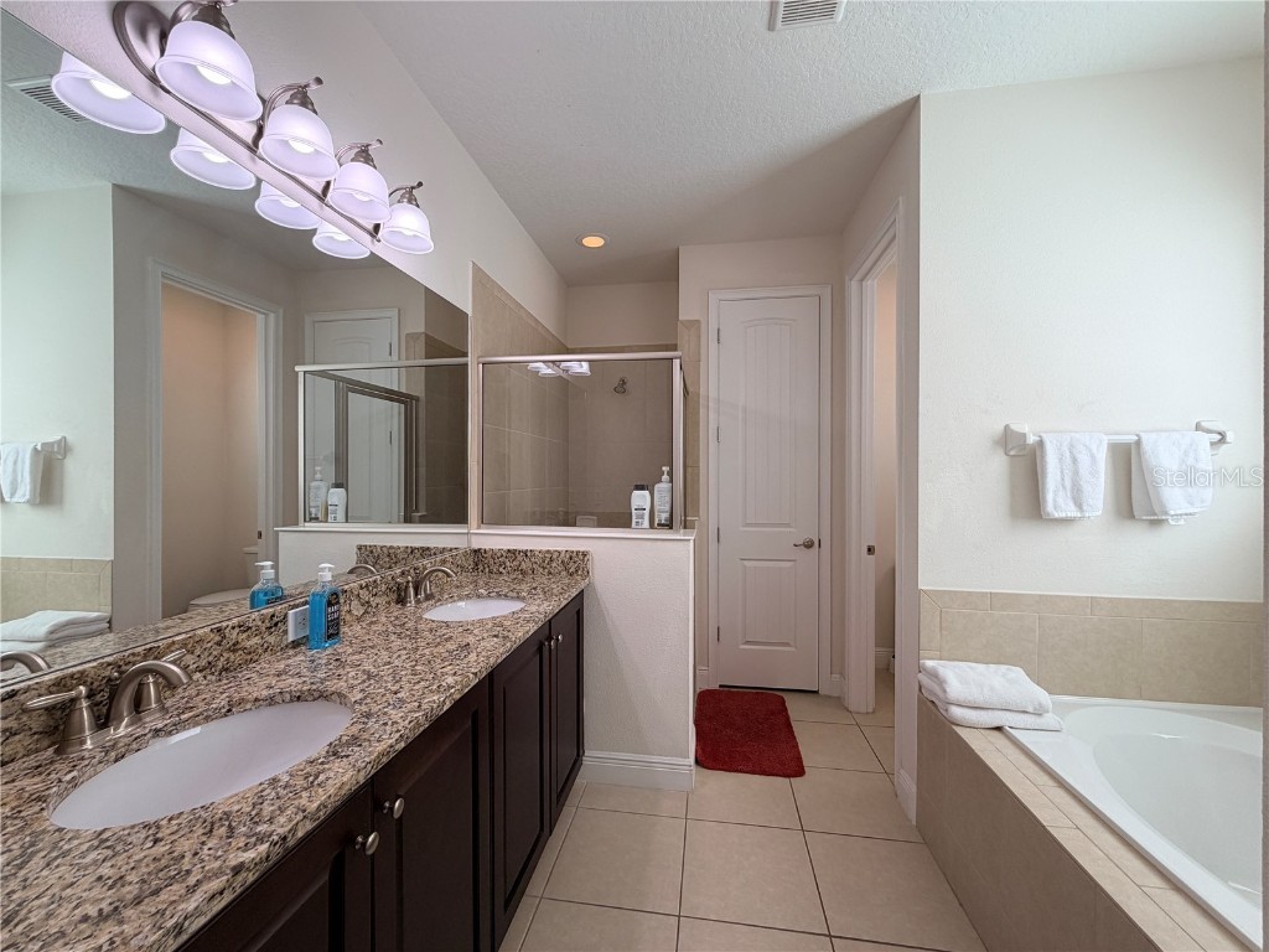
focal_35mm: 14
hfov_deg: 102.1
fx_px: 513
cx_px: 634
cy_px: 476
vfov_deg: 85.7
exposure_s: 1/120
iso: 80
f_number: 2.2
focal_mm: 2.22
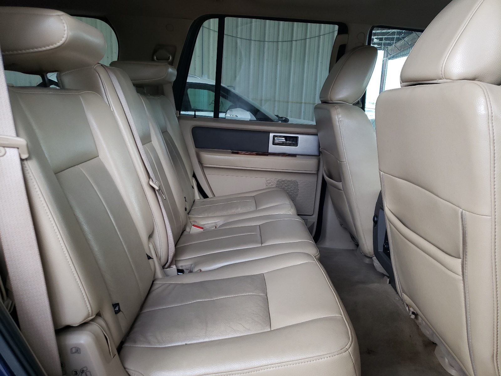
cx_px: 250
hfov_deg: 67.3
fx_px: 376
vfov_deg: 53.1
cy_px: 188
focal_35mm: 26
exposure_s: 1/120
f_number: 1.5
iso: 74
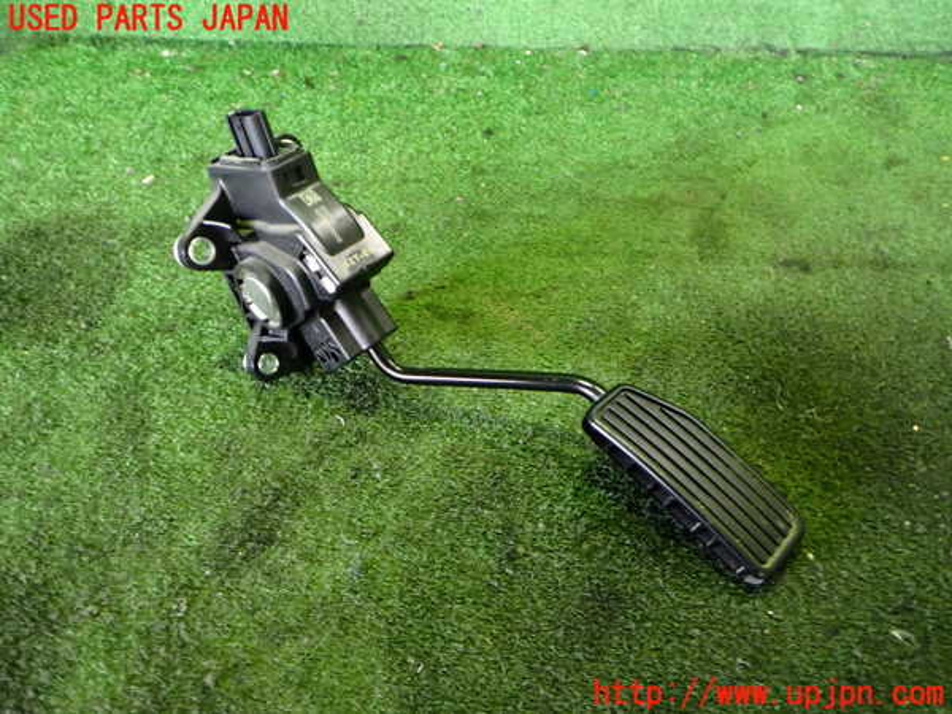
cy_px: 357
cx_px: 476
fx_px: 825
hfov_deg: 60.0
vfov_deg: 46.8
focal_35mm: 30
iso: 1000
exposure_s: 1/60
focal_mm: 5.4
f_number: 2.3
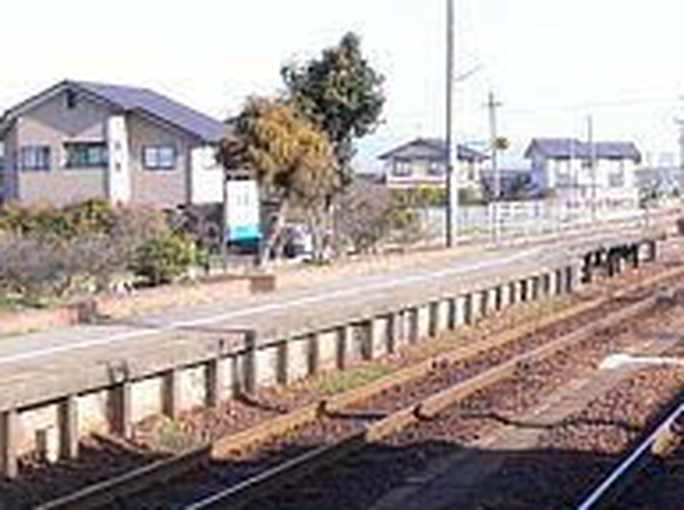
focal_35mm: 81
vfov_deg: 18.1
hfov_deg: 23.1
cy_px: 241
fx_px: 1598
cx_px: 705
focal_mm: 8.2
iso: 80
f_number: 5
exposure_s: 1/125
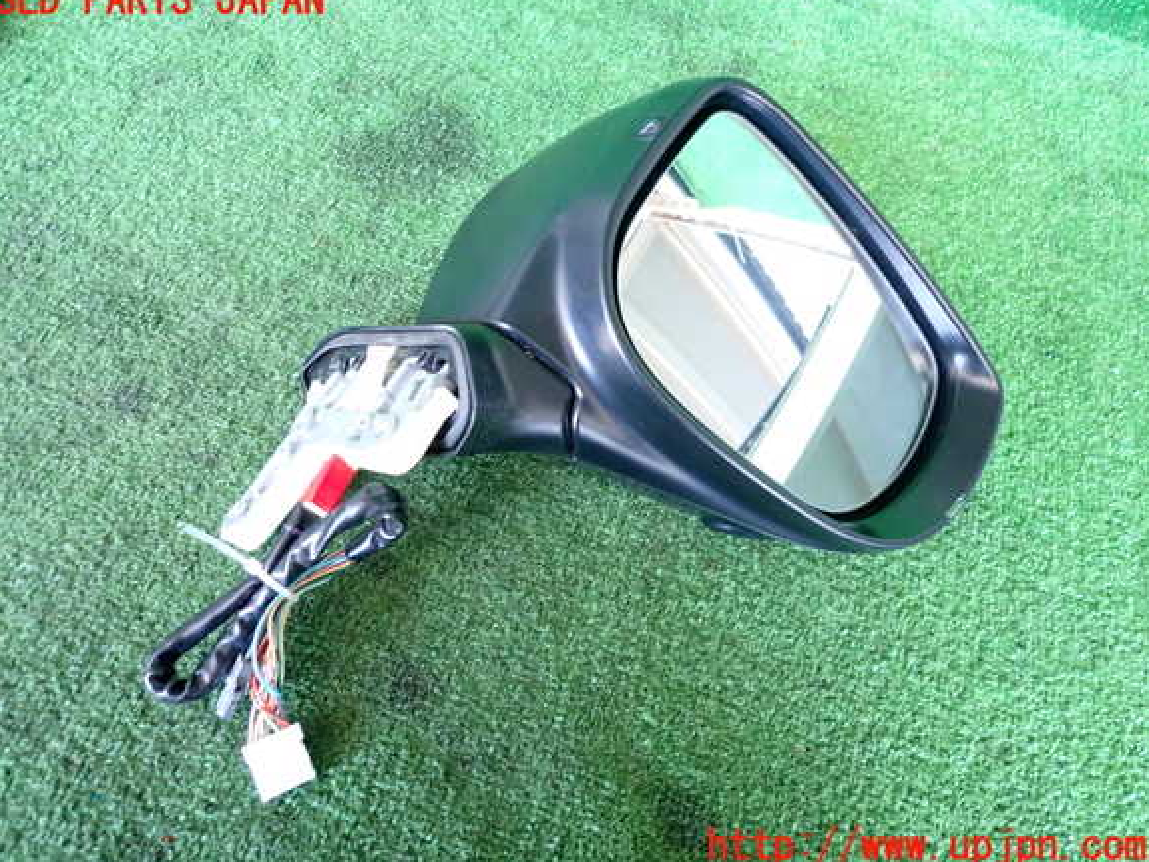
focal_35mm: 26
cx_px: 560
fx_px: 863
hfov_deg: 67.3
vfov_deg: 53.1
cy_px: 424
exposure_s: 1/30
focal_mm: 4.5
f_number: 2
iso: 640
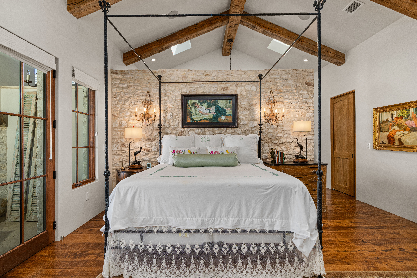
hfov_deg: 93.3
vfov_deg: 70.4
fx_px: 197
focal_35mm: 17
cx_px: 208
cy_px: 139
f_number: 2.8
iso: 400
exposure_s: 1/80
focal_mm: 17
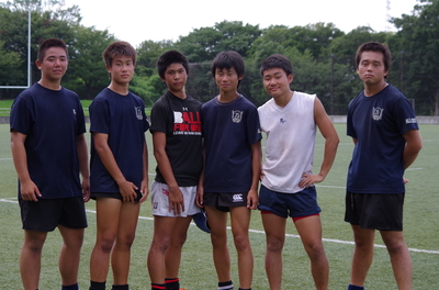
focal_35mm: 82
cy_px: 145
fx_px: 997
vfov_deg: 16.5
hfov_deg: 24.8
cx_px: 220
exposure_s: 1/1000
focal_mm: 55
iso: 800
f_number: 5.6
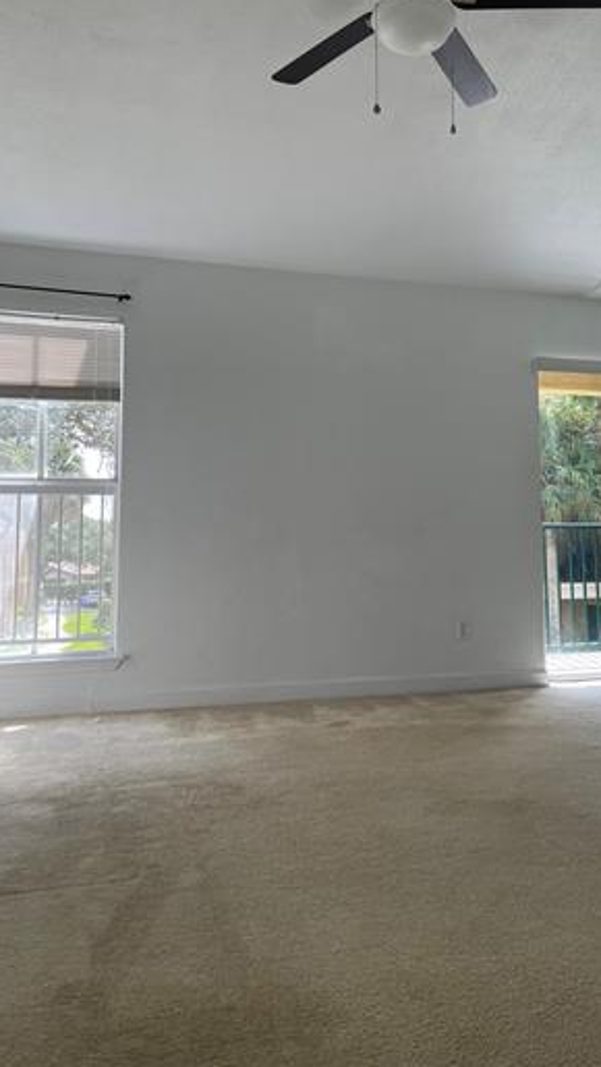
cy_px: 448
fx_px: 934
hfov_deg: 35.2
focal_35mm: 33
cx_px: 414
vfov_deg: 59.2
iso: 32
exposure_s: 1/365
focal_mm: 4.2
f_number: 1.6
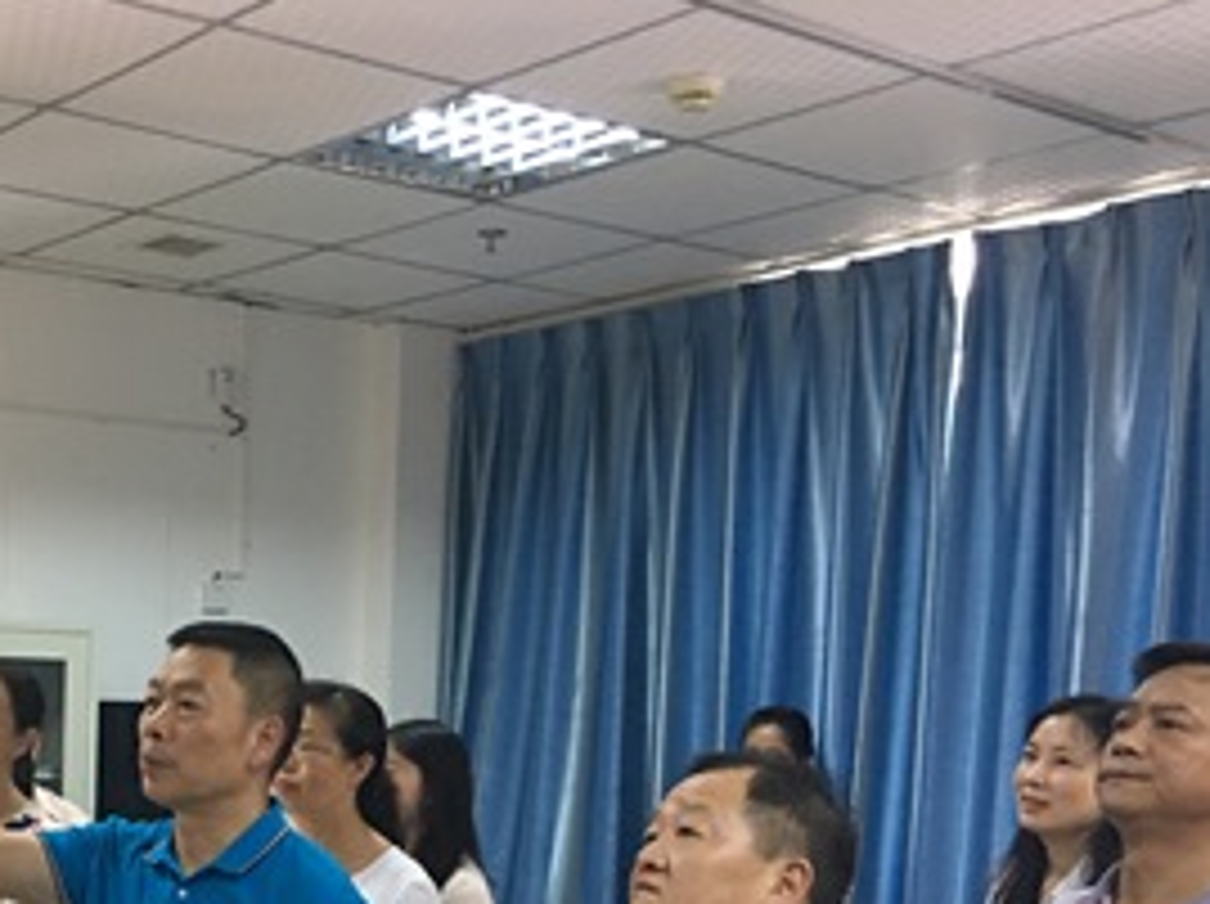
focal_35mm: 54
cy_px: 821
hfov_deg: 33.7
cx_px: 117
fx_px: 1885
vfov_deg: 26.1
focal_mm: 4.15
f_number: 2.2
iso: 100
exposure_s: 1/8
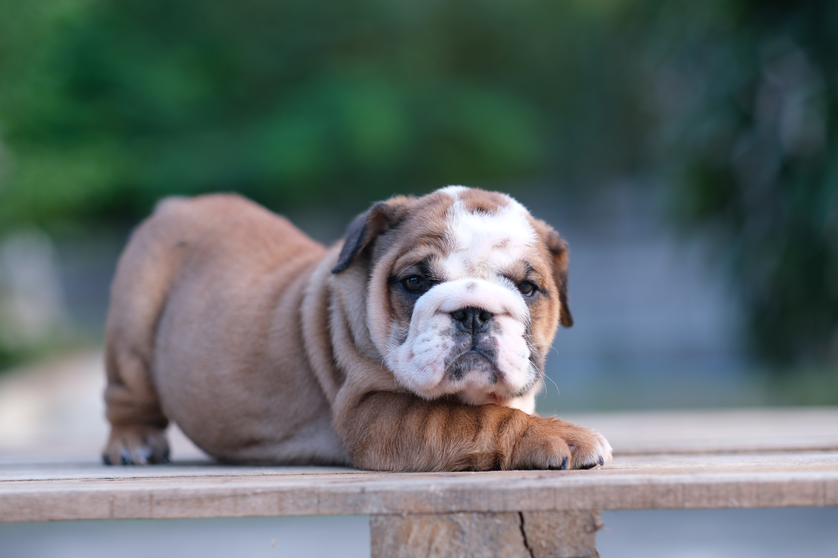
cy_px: 279
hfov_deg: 24.2
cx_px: 419
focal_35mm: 84
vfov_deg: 16.3
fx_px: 1955
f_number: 2
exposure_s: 1/300
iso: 160
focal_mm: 56
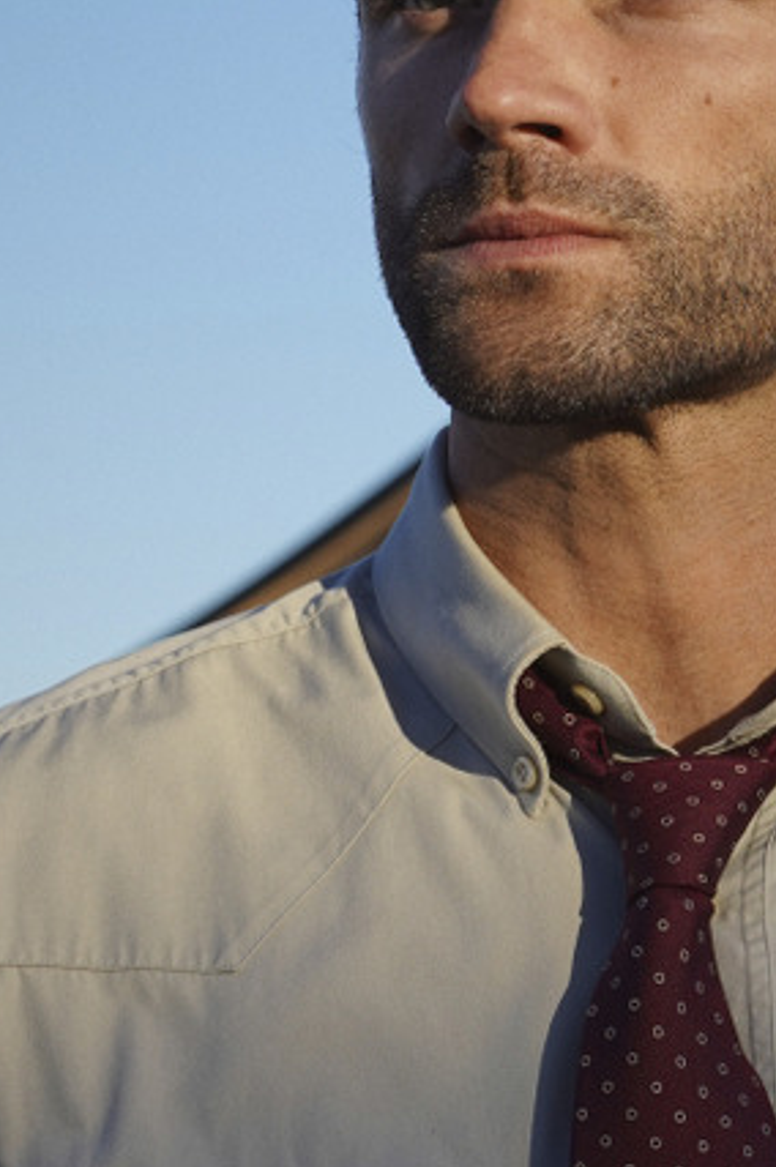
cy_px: 1071
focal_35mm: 192
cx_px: 563
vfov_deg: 10.7
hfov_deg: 7.1
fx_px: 6218
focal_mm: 70
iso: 200
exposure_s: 1/320
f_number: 9
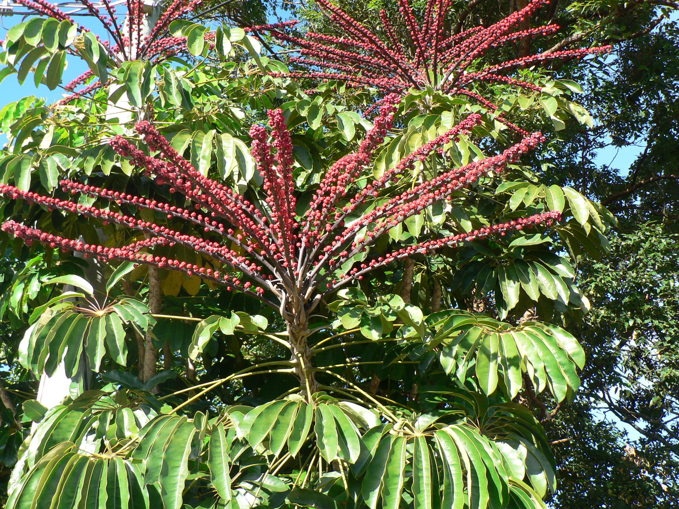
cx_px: 340
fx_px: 785
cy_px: 254
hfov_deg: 46.8
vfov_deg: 36.0
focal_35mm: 40
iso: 80
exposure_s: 1/125
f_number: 4
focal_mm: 6.6
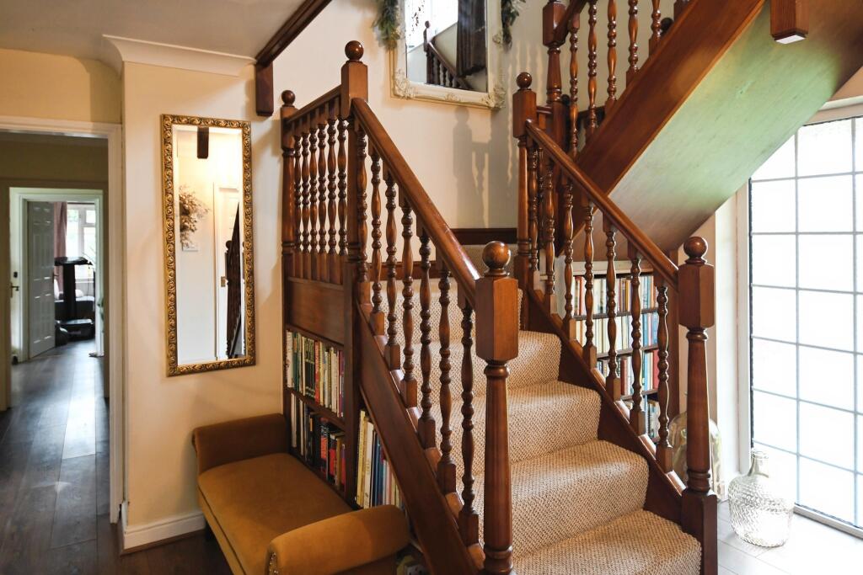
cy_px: 288
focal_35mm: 22
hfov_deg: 78.6
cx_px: 432
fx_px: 527
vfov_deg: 57.2
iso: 800
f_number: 4
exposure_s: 1/20
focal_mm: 15
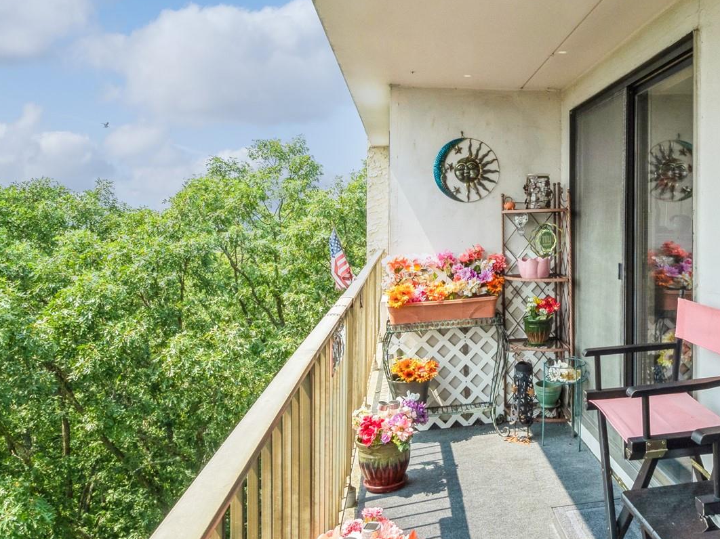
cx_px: 528
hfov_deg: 62.1
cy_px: 296
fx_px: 561
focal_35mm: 27
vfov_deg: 51.3
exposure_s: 1/200
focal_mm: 7
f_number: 8
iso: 200
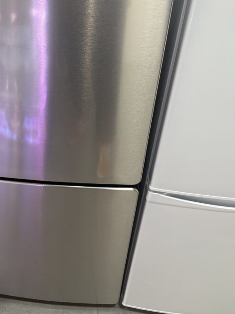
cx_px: 58
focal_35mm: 40
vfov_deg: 46.2
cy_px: 107
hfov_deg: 35.1
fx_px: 362
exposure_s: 1/60
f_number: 1.6
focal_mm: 5.96
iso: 160
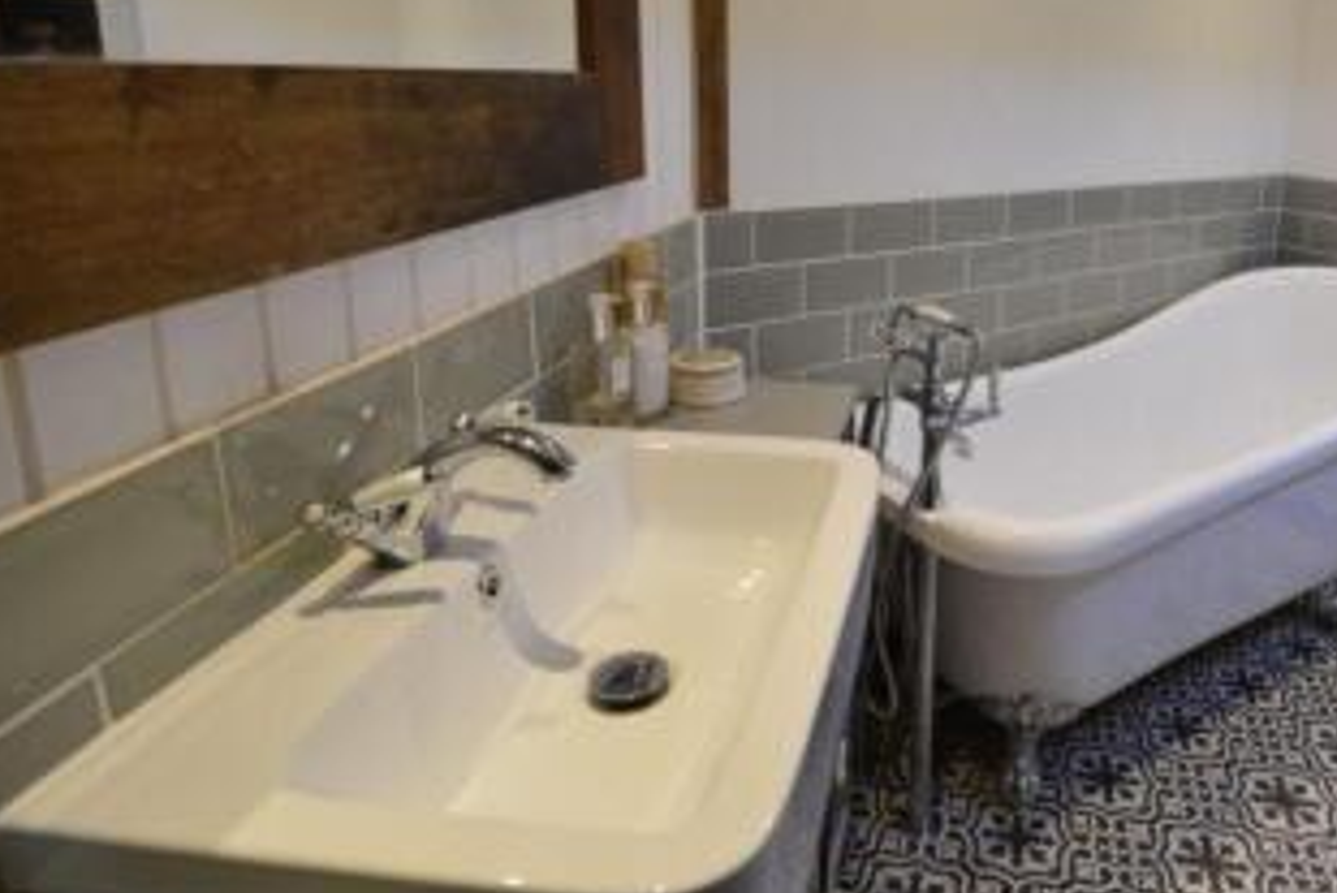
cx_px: 936
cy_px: 287
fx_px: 855
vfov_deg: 53.9
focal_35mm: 23
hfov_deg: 72.7
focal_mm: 10
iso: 400
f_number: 8
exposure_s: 1/13
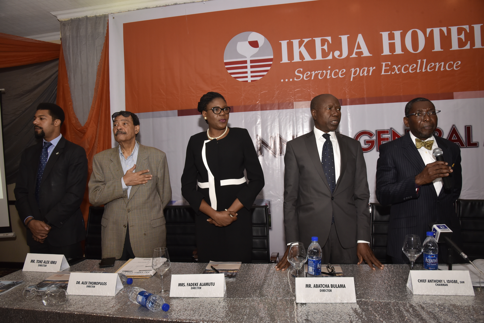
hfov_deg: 73.7
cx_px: 242
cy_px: 162
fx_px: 323
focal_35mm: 24
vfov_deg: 53.2
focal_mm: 24
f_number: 11
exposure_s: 1/125
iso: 1600
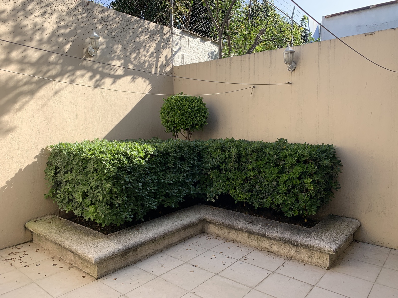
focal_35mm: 26
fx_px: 299
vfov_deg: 53.1
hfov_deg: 67.3
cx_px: 199
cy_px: 149
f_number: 1.8
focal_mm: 4.25
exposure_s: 1/727
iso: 25
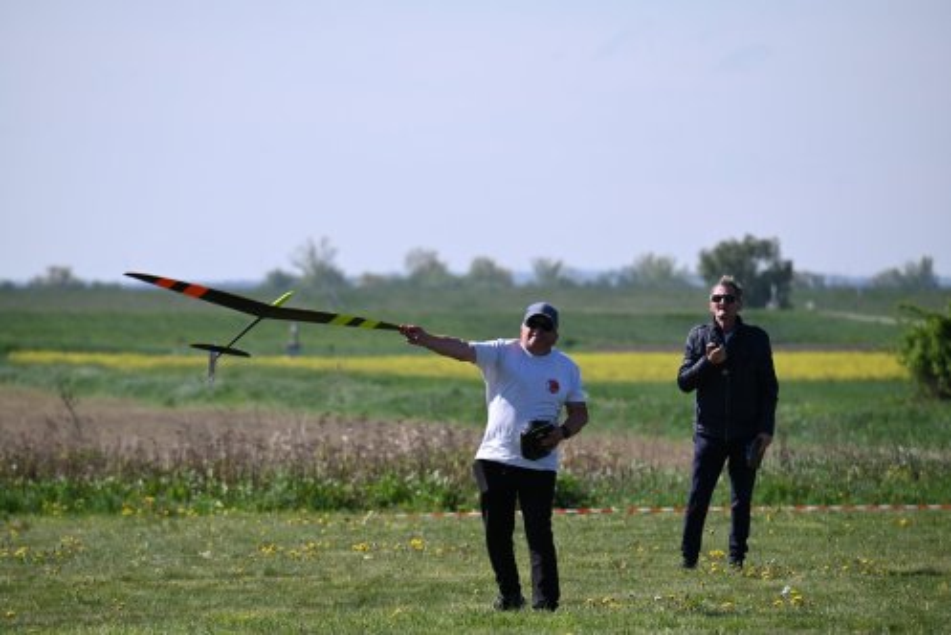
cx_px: 476
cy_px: 318
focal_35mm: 270
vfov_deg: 5.1
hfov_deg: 7.6
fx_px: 7136
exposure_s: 1/3200
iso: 640
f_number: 7.1
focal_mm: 270
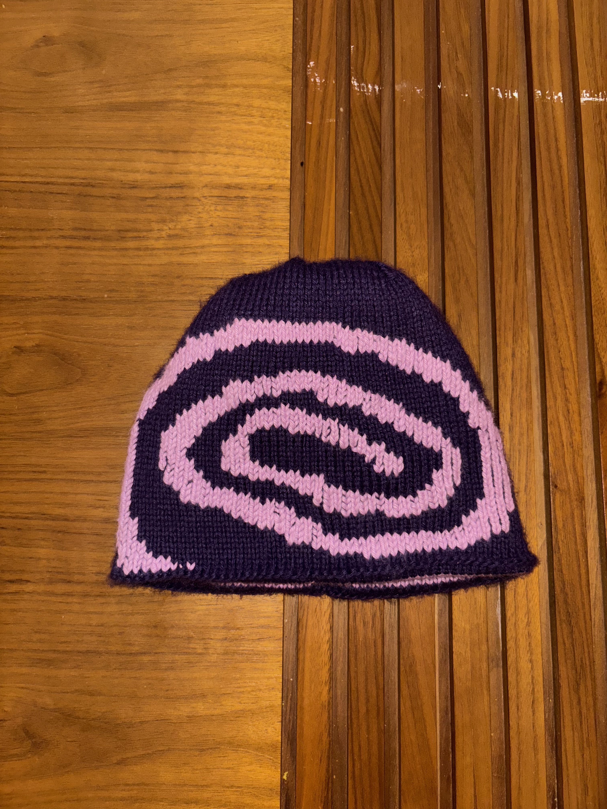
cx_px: 304
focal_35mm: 26
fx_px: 608
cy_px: 404
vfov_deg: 67.3
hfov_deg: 53.1
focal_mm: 5.96
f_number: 1.6
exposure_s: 1/17
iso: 160
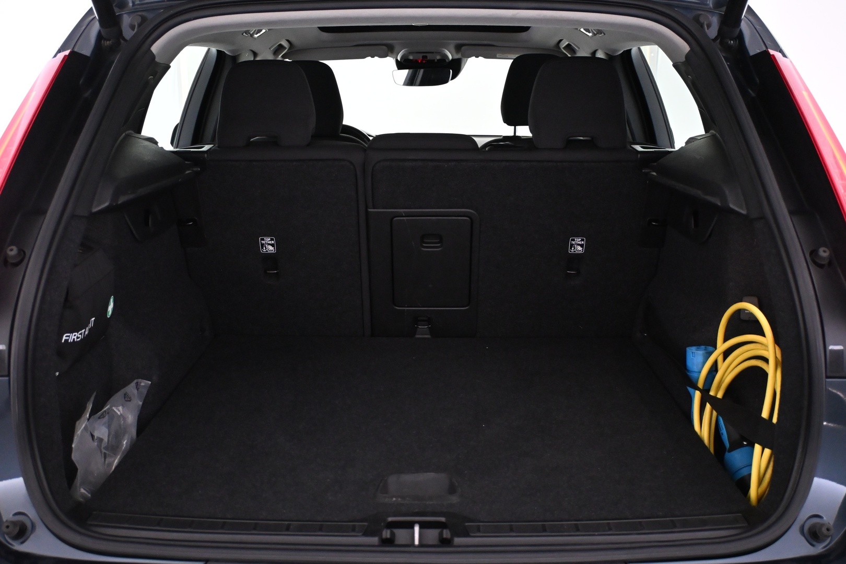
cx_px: 423
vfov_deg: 35.5
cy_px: 282
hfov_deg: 51.3
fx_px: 881
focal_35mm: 38
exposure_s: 1/80
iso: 3200
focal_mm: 25
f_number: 4.2
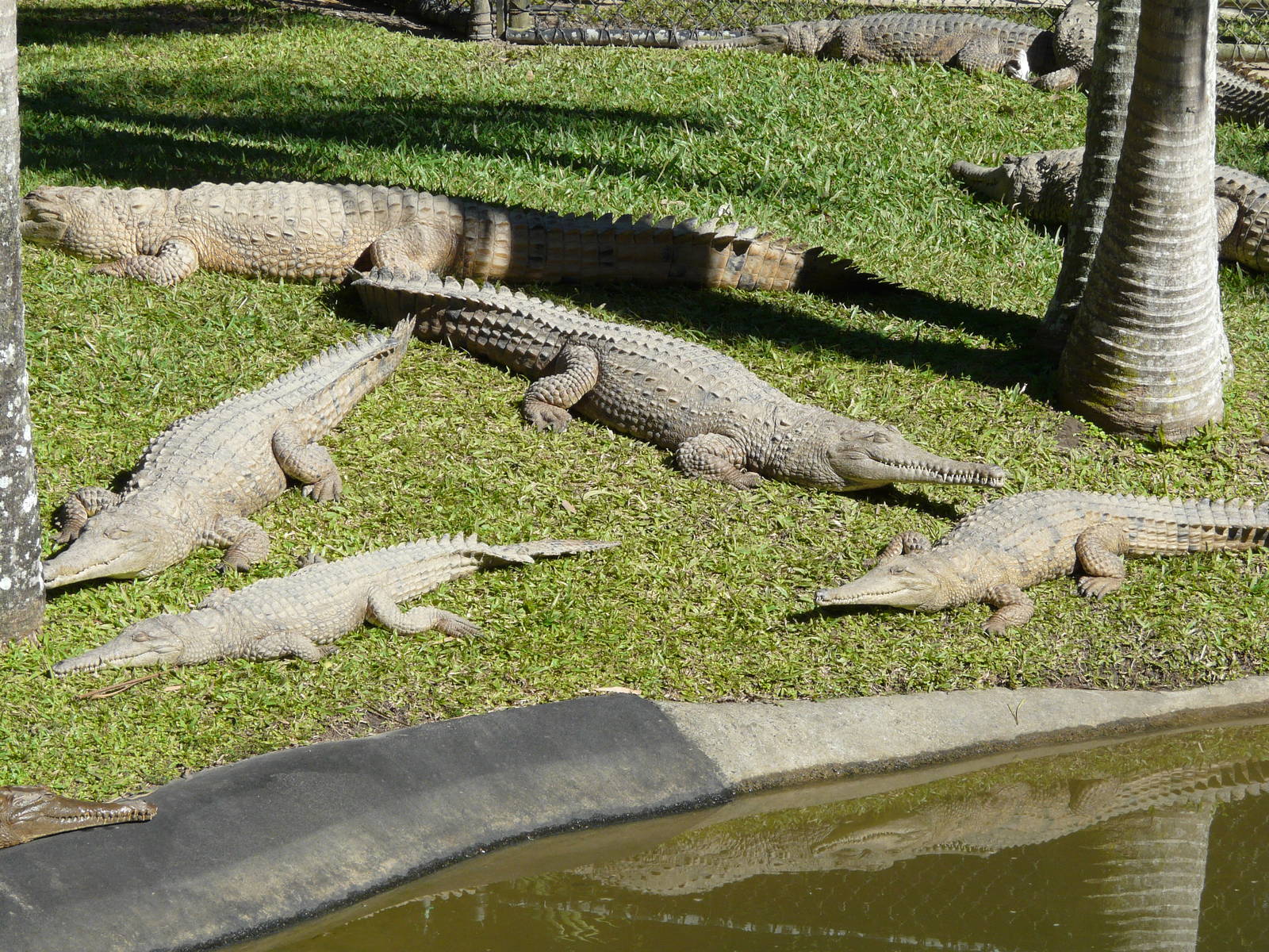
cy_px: 476
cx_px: 634
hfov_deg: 10.6
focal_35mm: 186
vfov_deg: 8.0
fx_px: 6819
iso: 100
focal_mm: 30.6
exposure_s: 1/320
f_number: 5.6
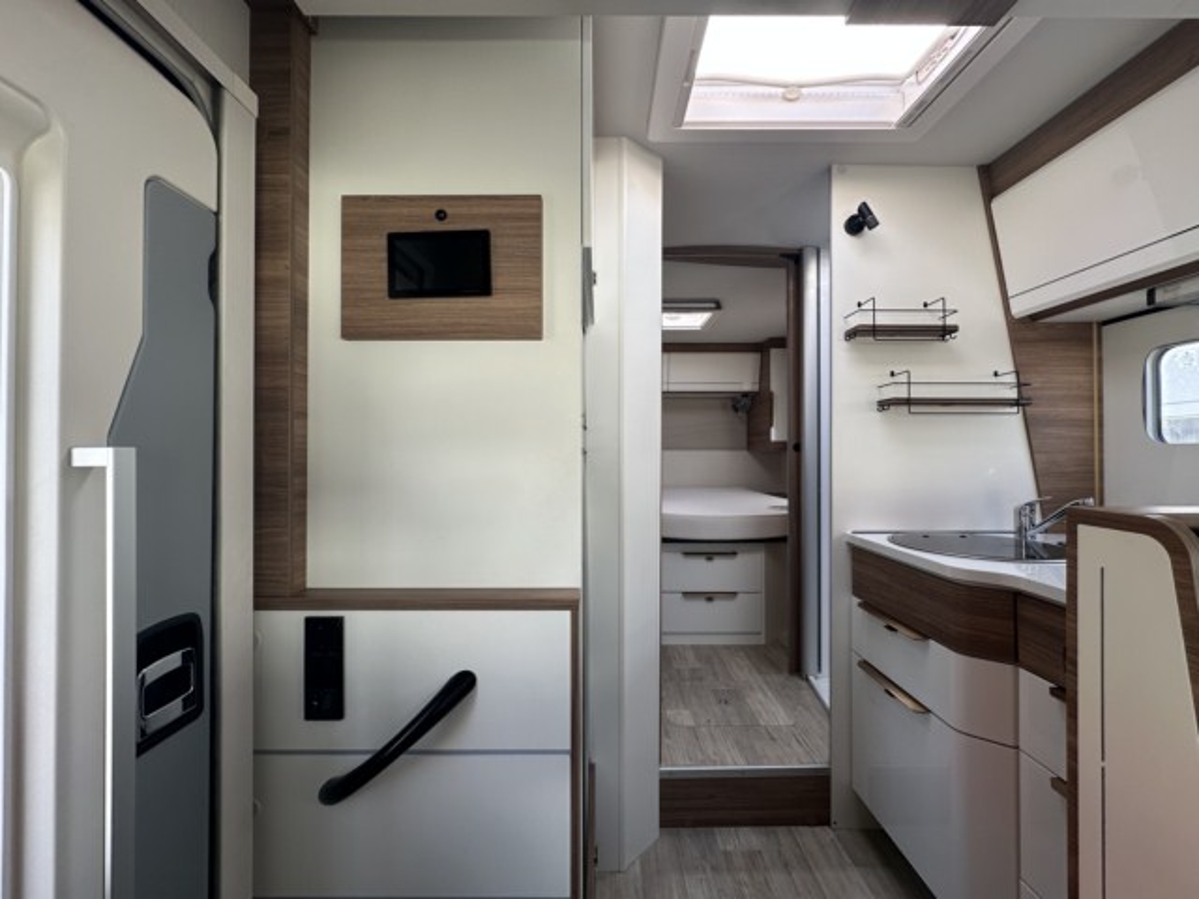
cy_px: 450
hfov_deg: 102.1
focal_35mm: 14
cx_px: 600
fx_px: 485
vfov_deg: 85.7
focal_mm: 2.22
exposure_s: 1/99
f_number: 2.2
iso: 50
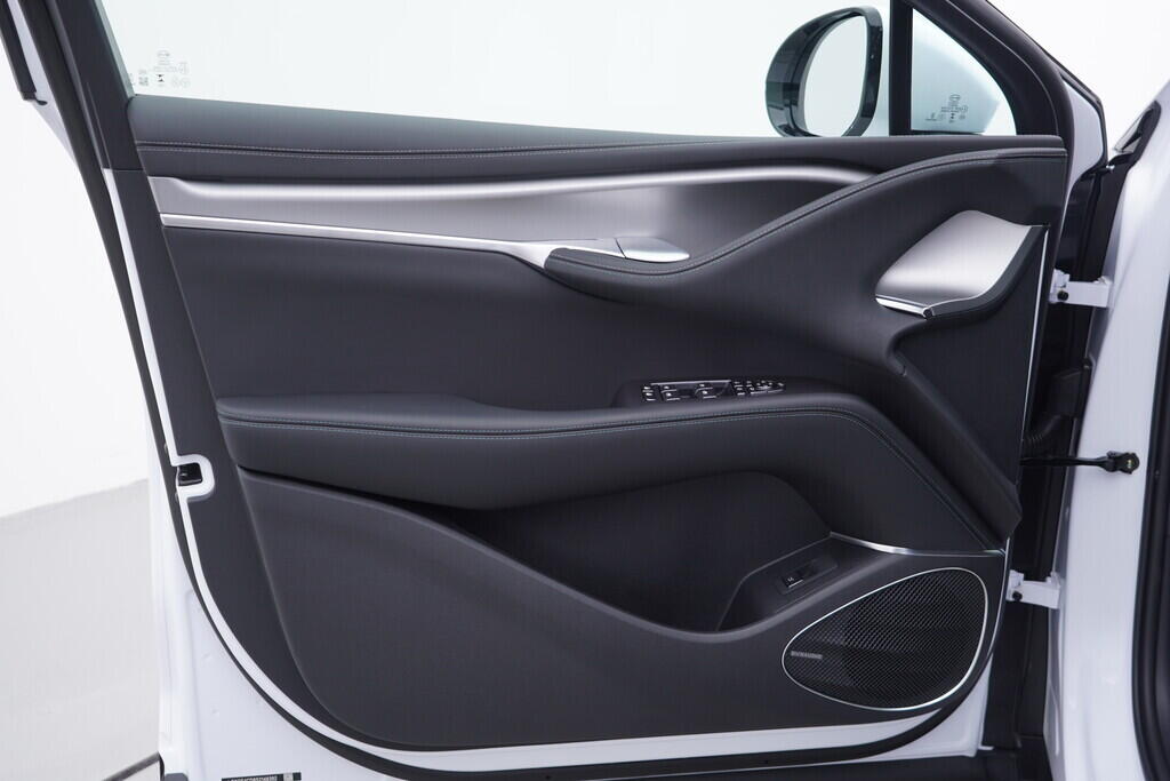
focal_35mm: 36
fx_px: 1170
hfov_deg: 53.1
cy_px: 390
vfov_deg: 36.9
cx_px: 585
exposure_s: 1/50
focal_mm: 24
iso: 125
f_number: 3.2
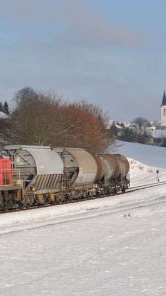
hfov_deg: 6.7
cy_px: 141
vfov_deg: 12.0
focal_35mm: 180
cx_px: 13
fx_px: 1410
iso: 200
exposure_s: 1/500
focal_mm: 55
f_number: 10
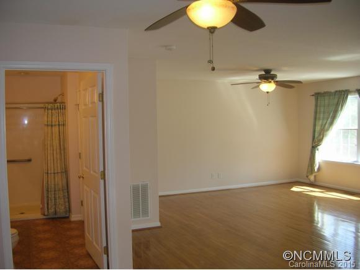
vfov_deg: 41.8
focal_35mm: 34
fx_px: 354
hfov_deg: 53.9
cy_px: 135
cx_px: 180
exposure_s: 1/30
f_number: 2.9
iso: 50
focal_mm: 5.7
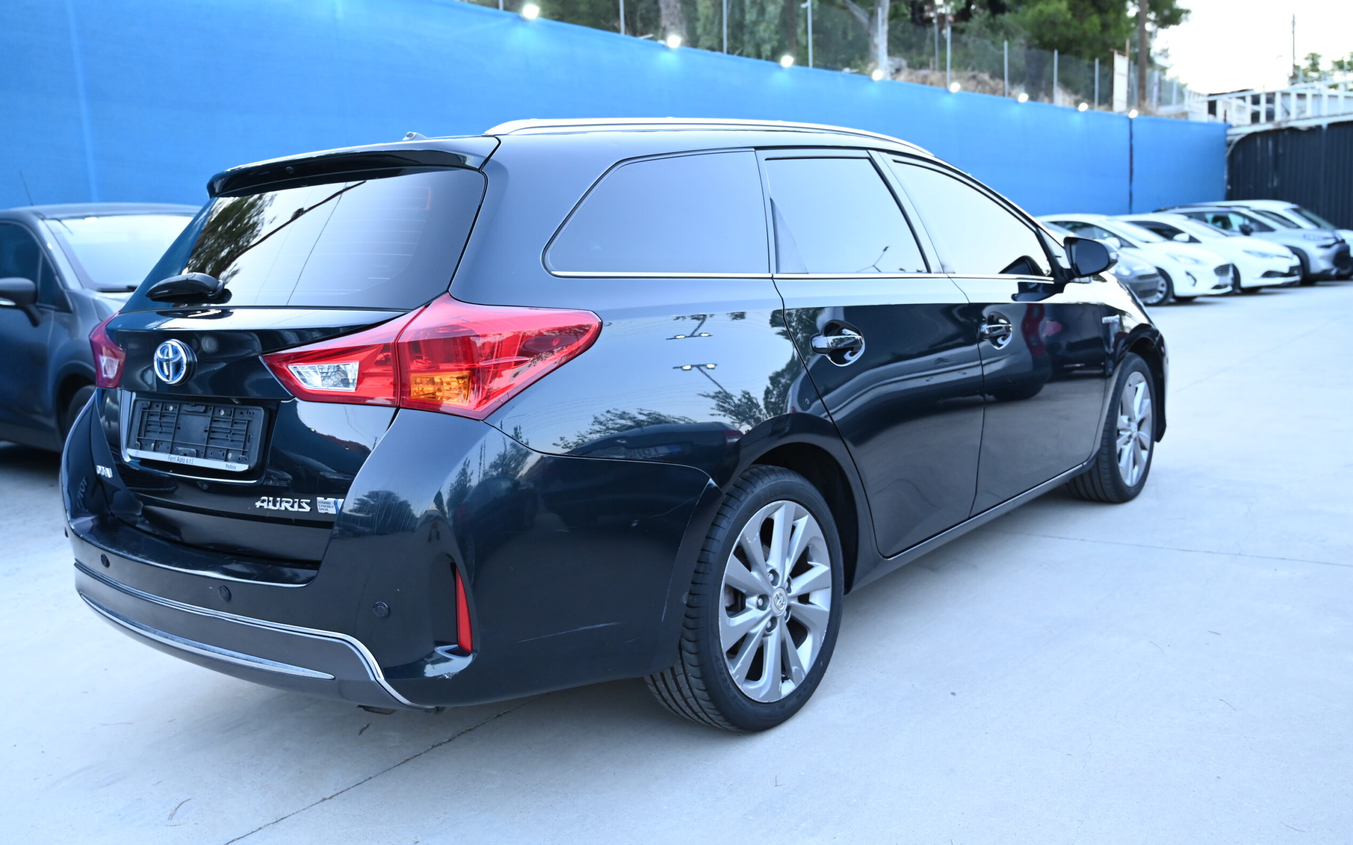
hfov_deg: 61.2
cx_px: 668
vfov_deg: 40.6
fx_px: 1143
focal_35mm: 31
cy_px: 442
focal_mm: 30
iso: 2200
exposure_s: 1/400
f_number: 4
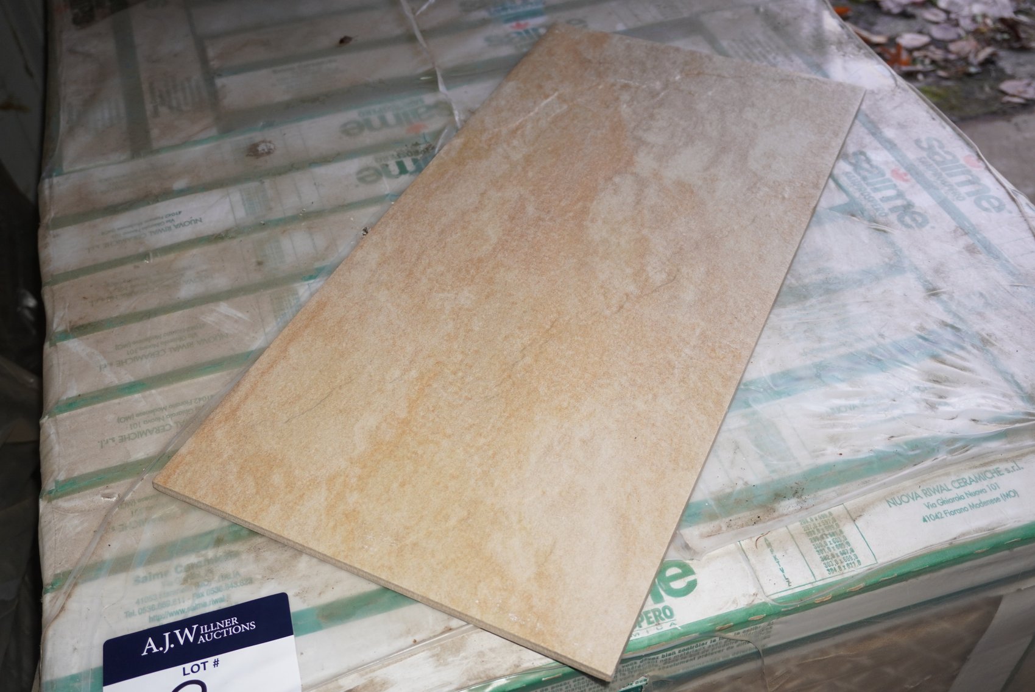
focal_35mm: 34
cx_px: 518
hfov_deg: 55.1
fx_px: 992
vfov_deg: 38.4
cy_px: 346
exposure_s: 1/160
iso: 500
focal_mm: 23
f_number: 4
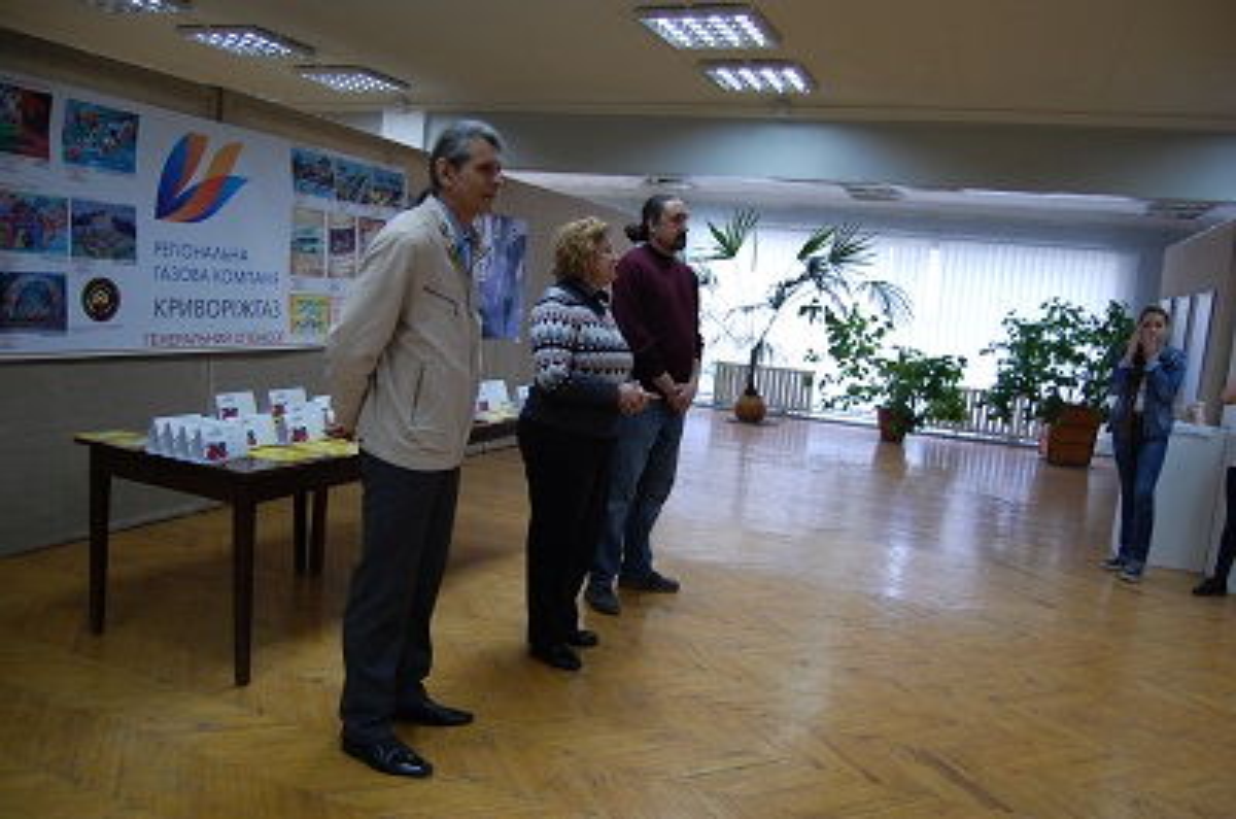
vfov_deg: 47.7
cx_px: 618
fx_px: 925
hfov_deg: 67.5
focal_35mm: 27
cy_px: 410
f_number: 3.5
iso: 400
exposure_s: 1/50
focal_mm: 18
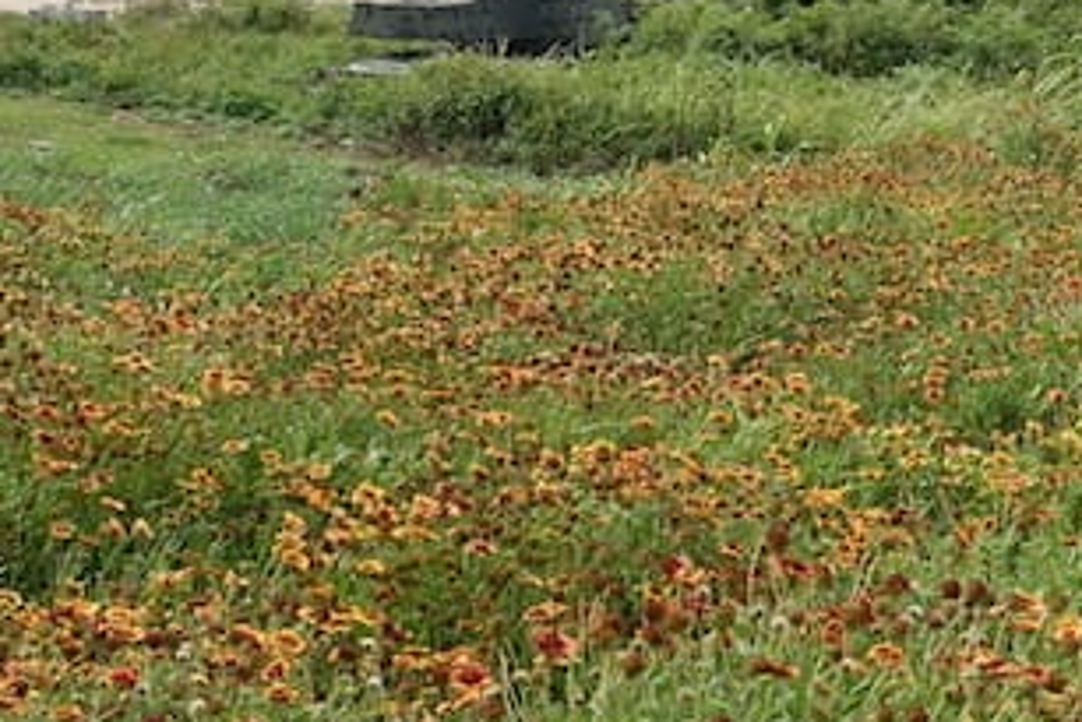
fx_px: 2195
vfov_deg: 18.6
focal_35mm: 73
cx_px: 1128
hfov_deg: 26.0
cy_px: 218
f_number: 5.6
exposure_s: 1/320
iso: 125
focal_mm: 10.24
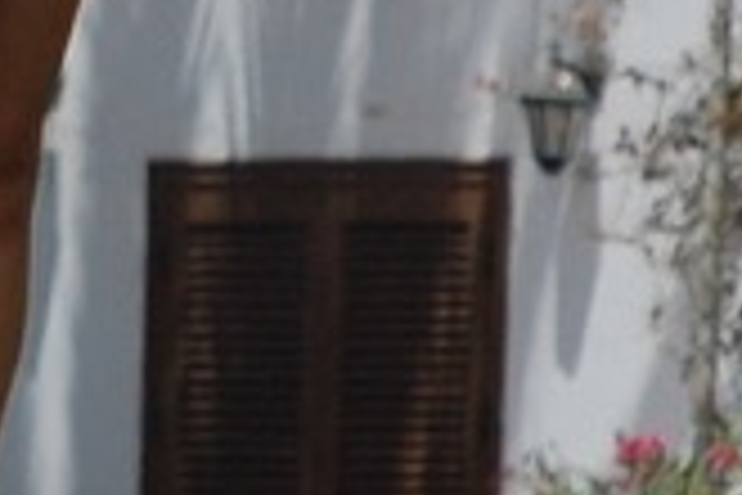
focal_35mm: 2031
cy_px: -169
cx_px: -171
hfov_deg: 1.0
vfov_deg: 0.7
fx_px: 41855
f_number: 5.6
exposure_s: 1/2000
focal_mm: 175
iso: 360
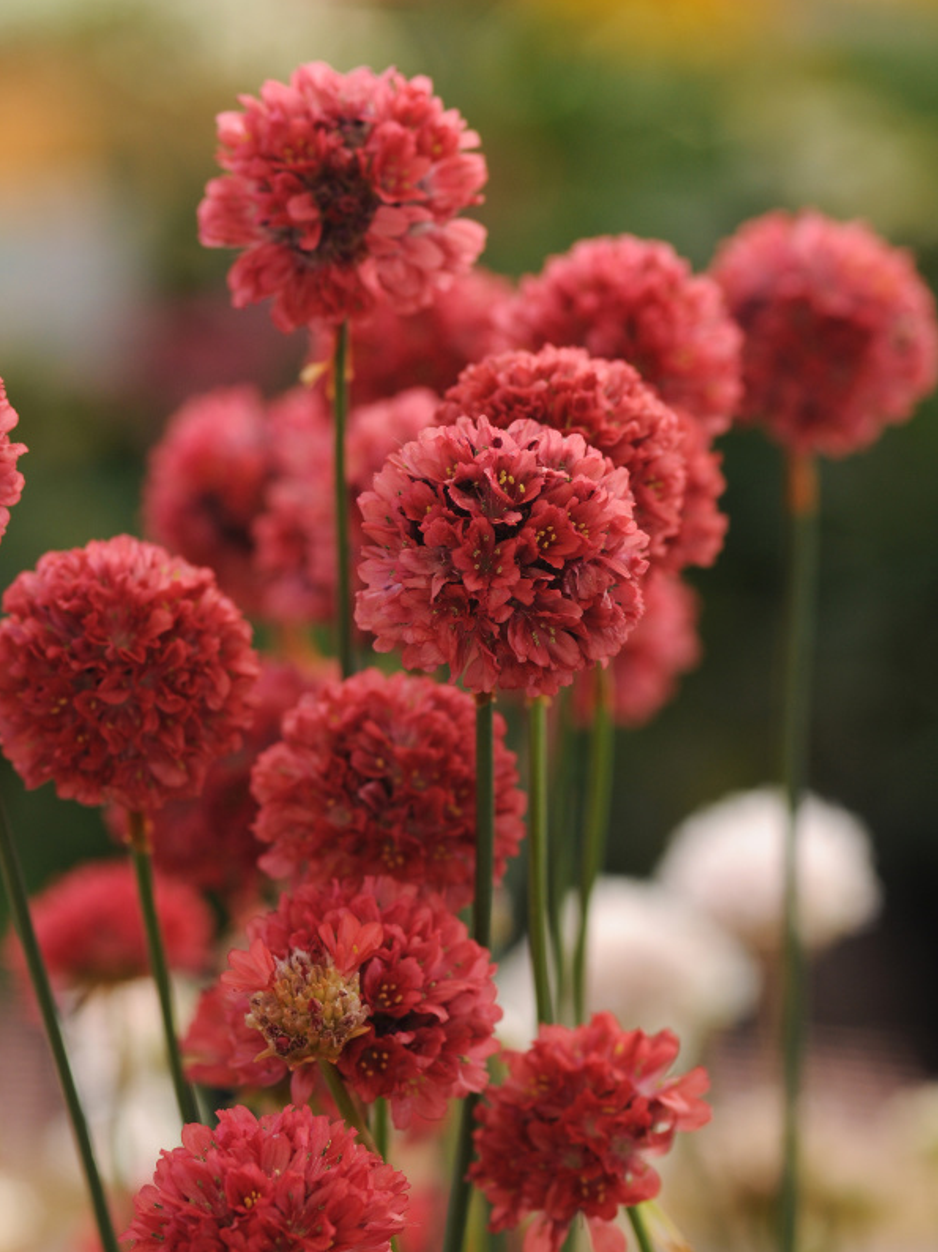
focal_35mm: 172
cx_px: 468
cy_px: 650
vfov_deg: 11.5
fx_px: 6201
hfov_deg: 8.7
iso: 200
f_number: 8
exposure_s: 1/250
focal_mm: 105
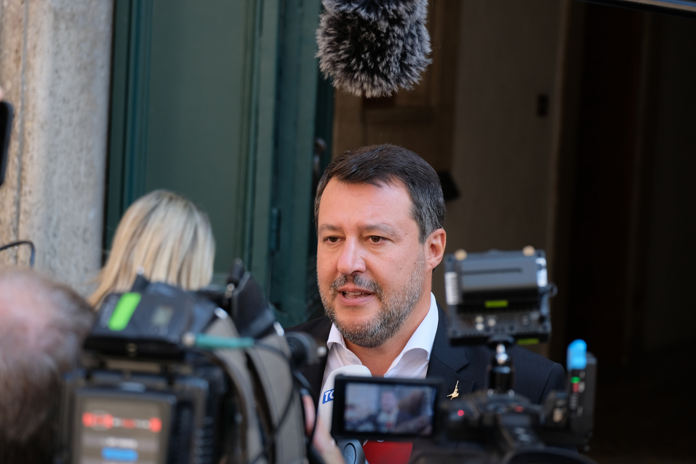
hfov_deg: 14.3
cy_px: 232
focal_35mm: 143
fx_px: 2764
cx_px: 348
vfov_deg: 9.6
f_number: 5.4
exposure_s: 1/180
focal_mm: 95.4
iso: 400
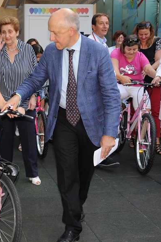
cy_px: 120
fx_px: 430
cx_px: 23
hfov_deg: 20.9
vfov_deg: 31.4
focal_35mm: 64
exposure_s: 1/160
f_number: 7.1
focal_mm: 28
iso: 400
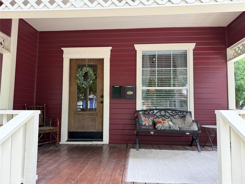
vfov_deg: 56.8
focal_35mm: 24
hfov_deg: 71.6
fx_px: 170
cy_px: 92
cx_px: 122
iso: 100
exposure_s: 1/196
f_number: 1.78
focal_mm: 6.76
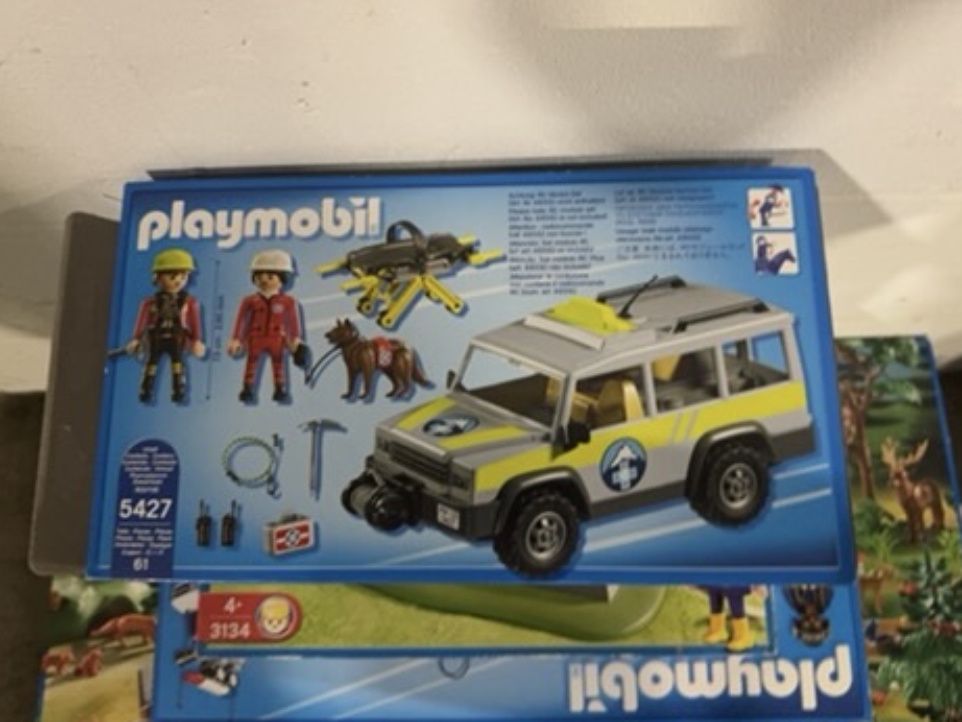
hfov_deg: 69.4
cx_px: 472
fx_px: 695
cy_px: 371
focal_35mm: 25
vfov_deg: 54.9
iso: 800
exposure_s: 1/29
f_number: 1.78
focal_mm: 6.76
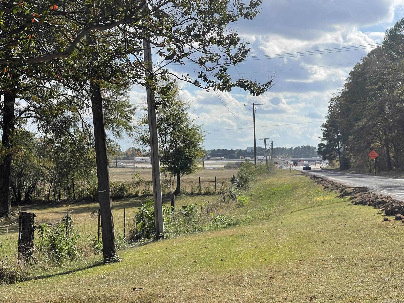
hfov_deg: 30.3
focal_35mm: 64
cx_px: 202
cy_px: 152
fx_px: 747
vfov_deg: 22.9
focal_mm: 7.5
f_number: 2.2
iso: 20
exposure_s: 1/1946
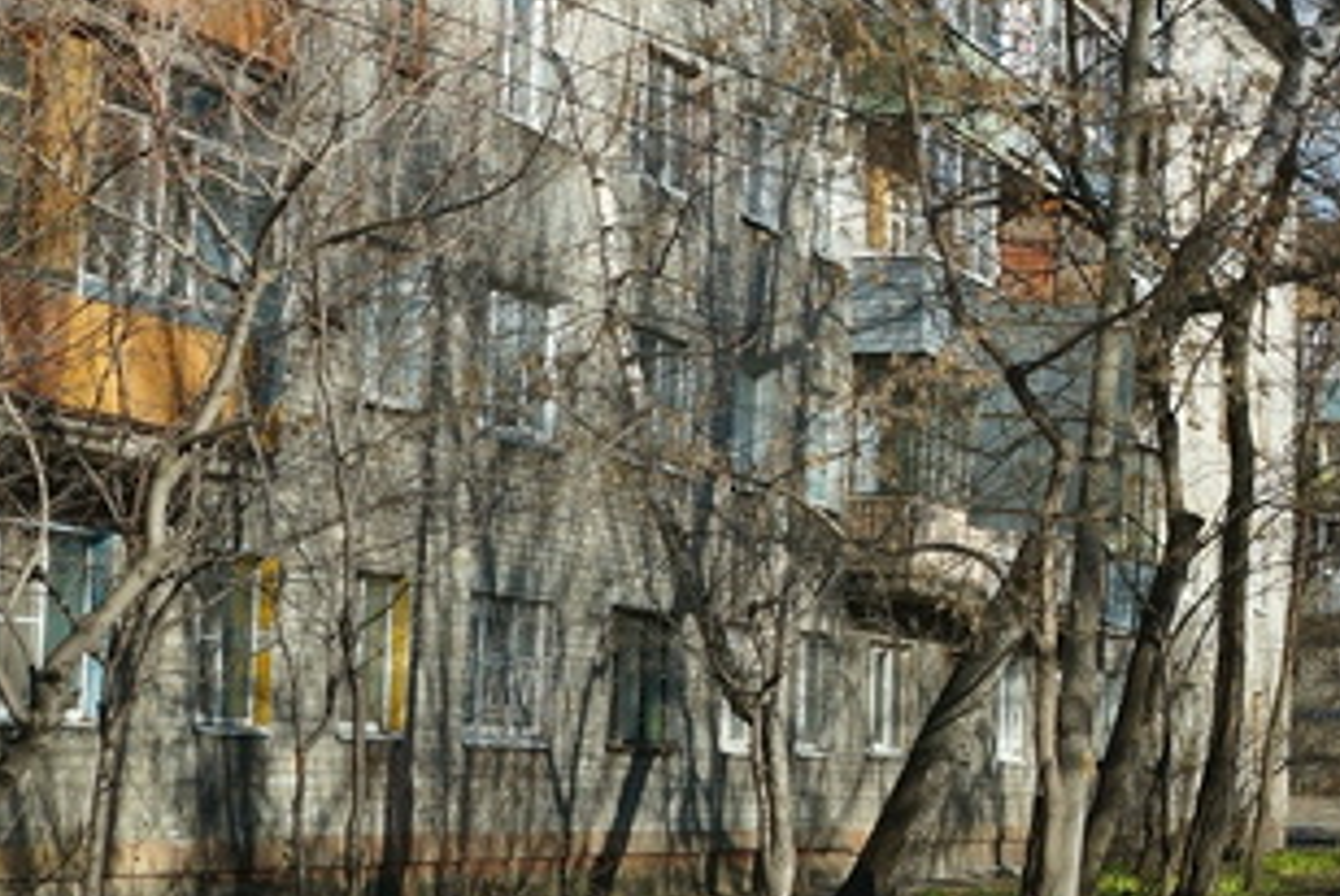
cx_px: 1788
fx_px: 3688
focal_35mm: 99
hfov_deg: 18.9
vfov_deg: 13.8
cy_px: 237
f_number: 8
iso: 400
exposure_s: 1/500
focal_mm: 24
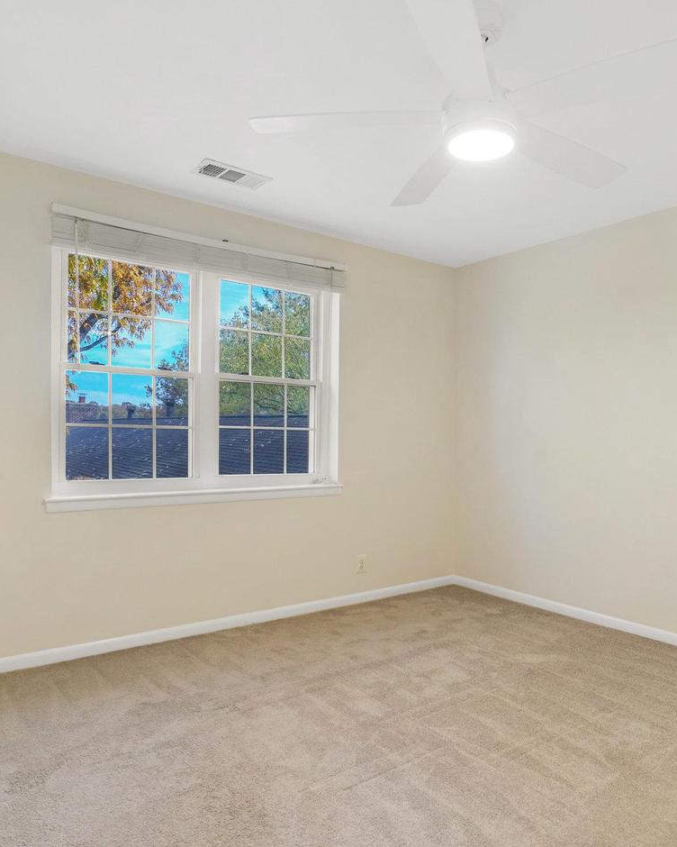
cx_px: 416
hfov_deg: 60.2
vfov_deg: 72.6
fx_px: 576
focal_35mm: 23
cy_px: 417
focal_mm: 16
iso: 1250
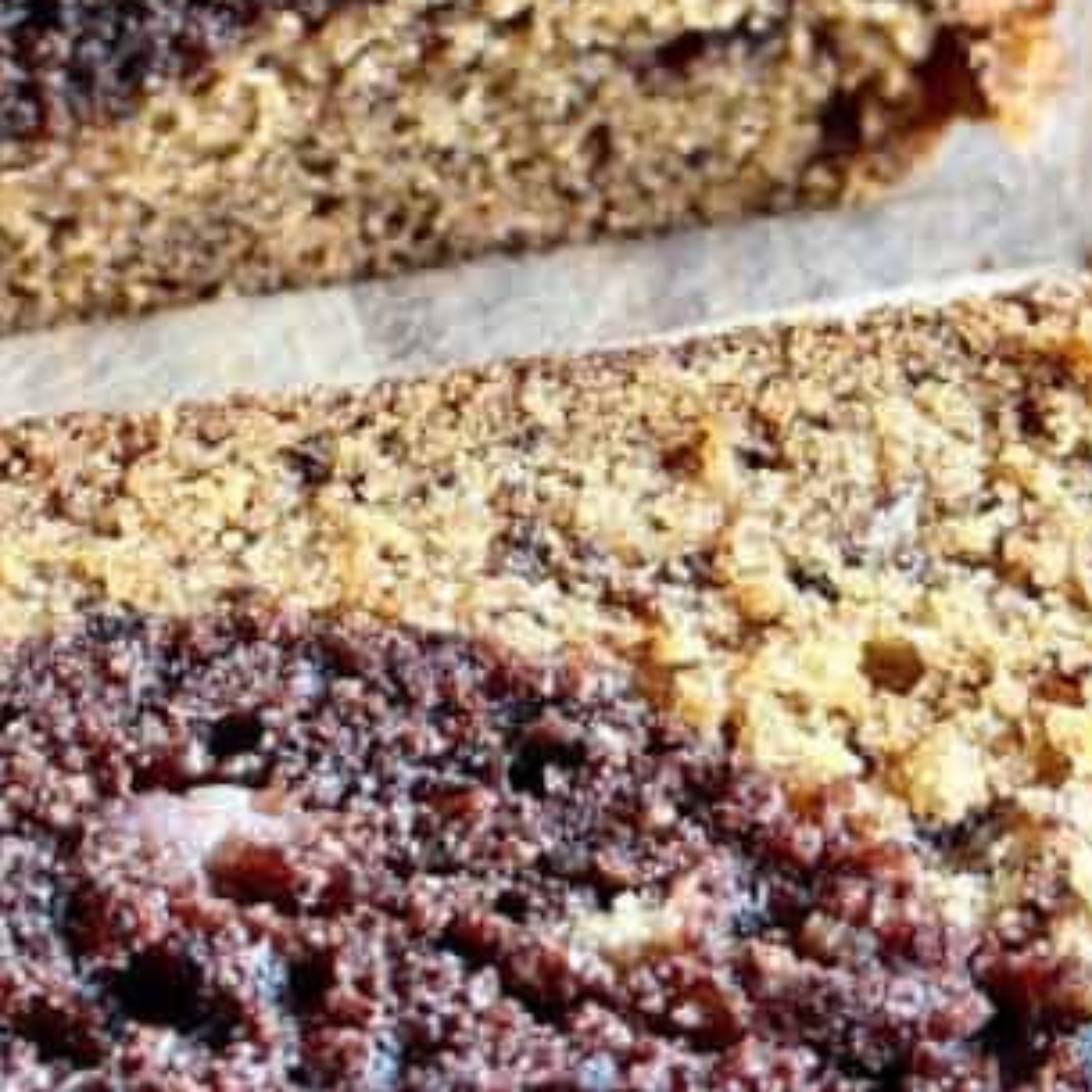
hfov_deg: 12.9
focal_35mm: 135
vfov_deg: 12.8
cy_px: 145
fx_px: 4818
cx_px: 383
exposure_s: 1/40
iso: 500
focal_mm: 6.8
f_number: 1.8
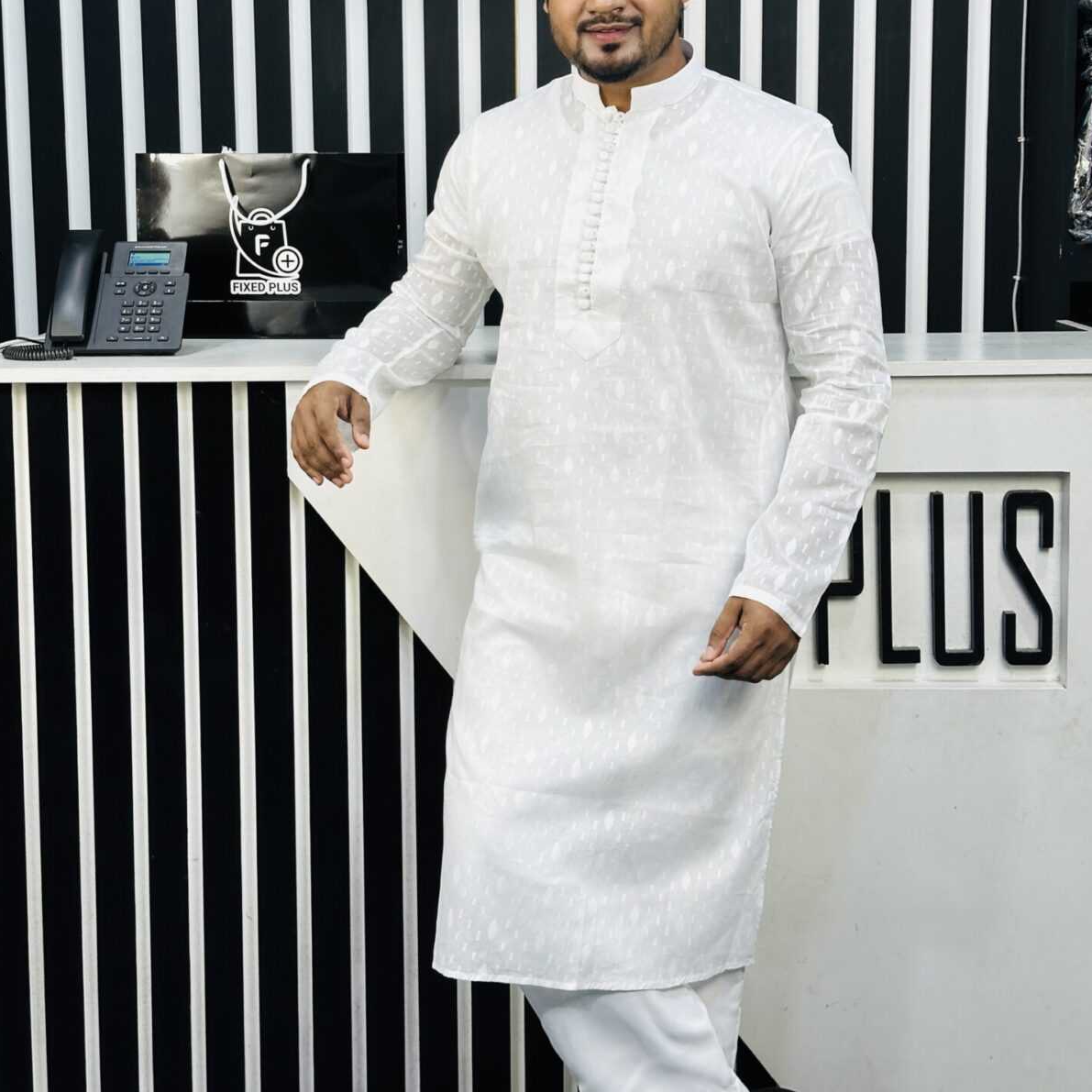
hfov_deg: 30.0
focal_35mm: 57
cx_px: 546
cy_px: 381
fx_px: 2034
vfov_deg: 29.9
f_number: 1.78
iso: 50
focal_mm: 6.86
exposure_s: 1/142
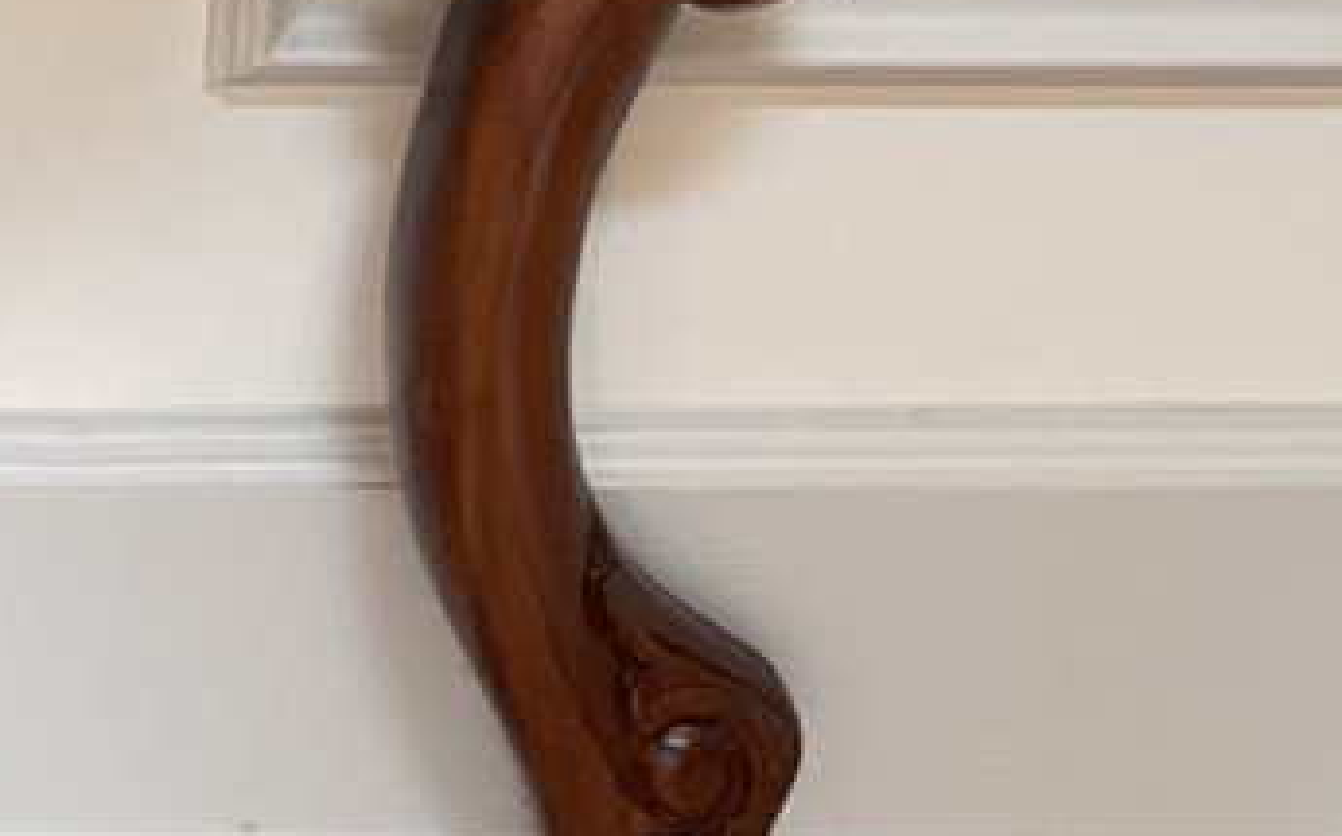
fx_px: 4933
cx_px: -589
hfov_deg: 14.6
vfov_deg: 9.5
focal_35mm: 135
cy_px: -185
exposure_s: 1/100
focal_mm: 3
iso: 64
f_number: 1.8
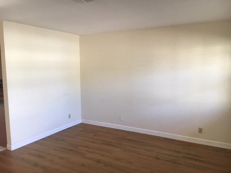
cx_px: 116
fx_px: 194
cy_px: 86
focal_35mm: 29
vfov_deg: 48.2
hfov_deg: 61.7
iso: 40
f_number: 2.2
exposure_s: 1/30
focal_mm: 4.15
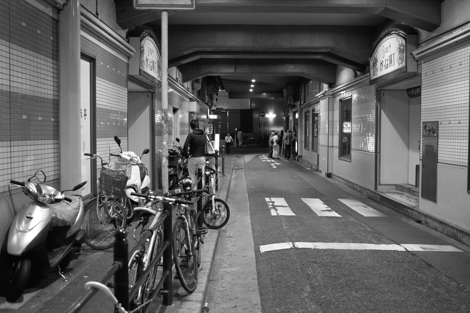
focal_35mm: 41
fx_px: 535
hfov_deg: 47.4
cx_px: 235
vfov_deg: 32.6
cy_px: 156
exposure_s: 1/60
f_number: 2.8
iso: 800
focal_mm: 24.2
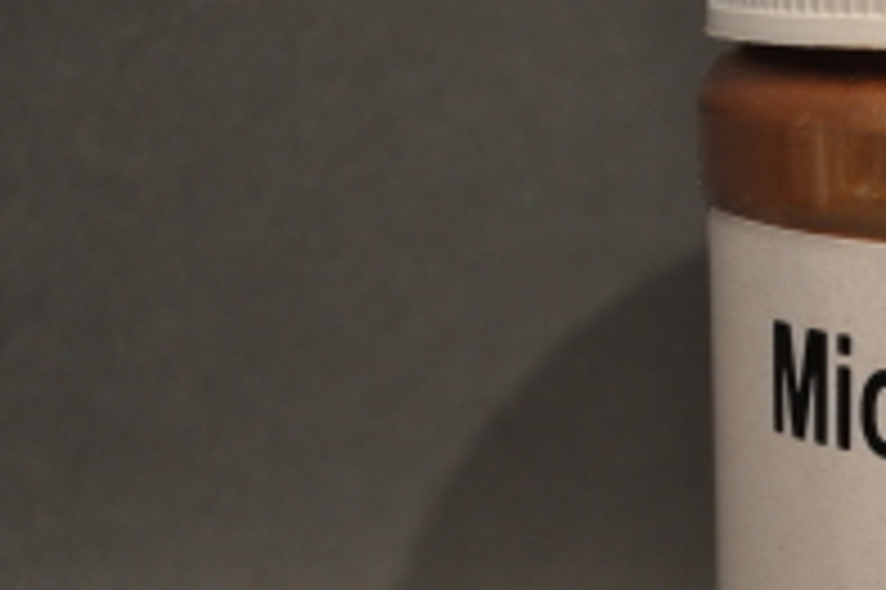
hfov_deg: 18.9
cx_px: 1111
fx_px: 2484
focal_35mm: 101
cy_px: 482
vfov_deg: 13.5
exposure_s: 1/125
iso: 320
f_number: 3.8
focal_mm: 22
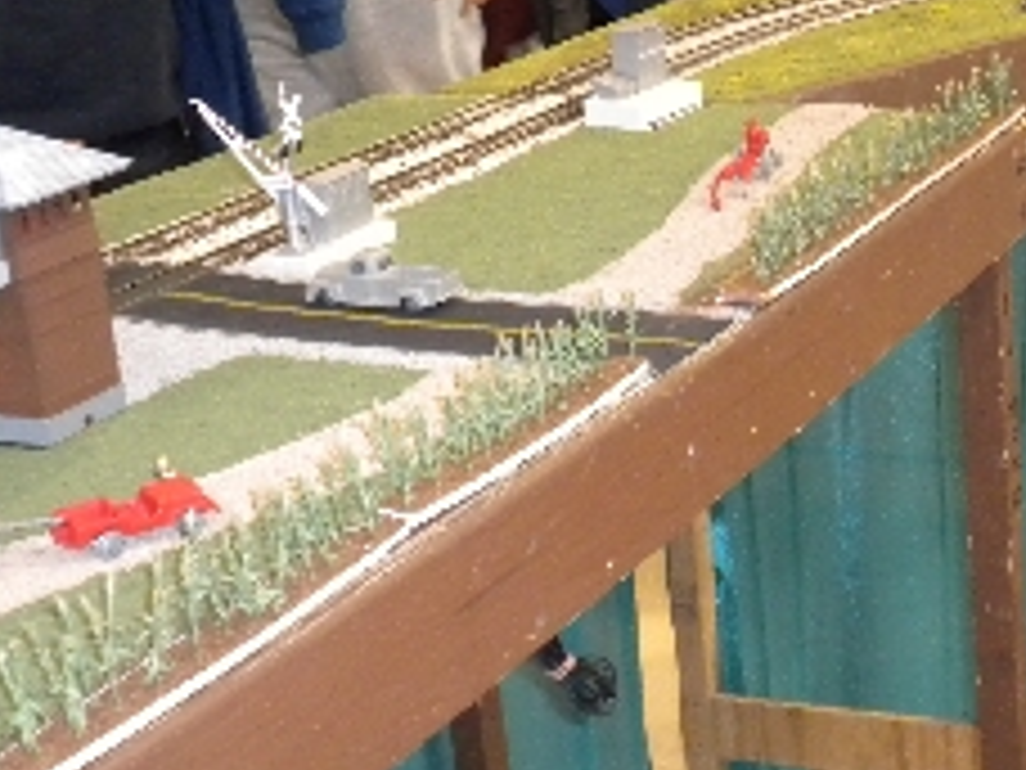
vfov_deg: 18.2
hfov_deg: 23.2
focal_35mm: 81
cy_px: 272
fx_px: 2401
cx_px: 1012
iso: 400
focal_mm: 6.6
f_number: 3.5
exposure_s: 1/30
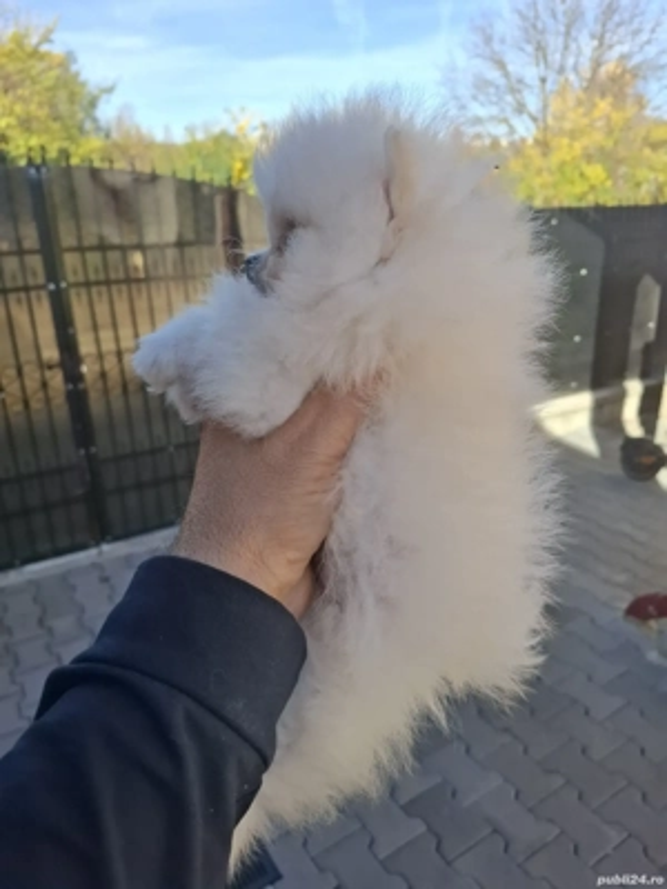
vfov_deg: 73.9
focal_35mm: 23
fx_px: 591
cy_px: 444
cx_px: 334
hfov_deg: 58.9
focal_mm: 5.54
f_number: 1.8
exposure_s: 1/919
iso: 50
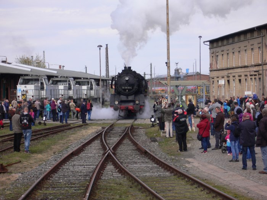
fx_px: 810
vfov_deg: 14.1
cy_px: 100
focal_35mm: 105
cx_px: 134
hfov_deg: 18.7
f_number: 5
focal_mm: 17.4
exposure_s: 1/500
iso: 100
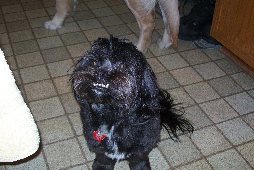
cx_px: 127
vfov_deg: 28.7
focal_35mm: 47
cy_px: 86
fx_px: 332
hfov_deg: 41.9
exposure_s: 1/73.6
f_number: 3
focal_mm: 7.6
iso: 80
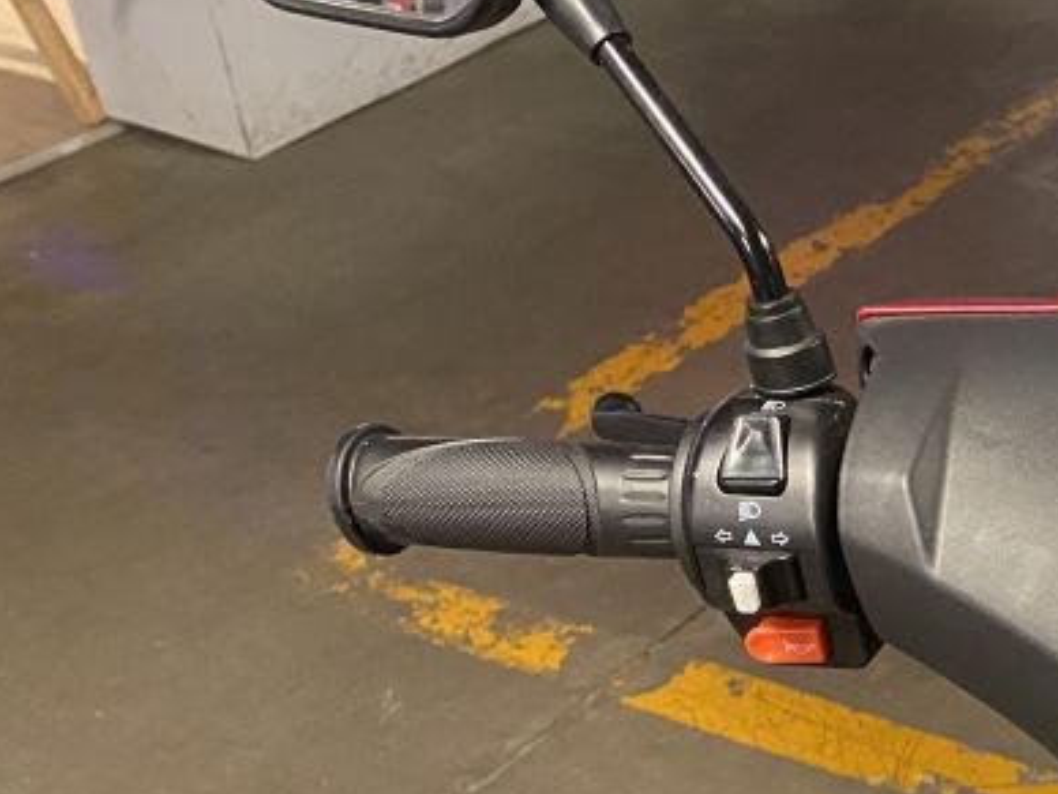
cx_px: 1432
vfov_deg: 19.8
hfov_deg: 23.6
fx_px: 2170
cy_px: 888
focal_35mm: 71
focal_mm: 4.25
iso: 320
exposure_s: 1/33
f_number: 1.8
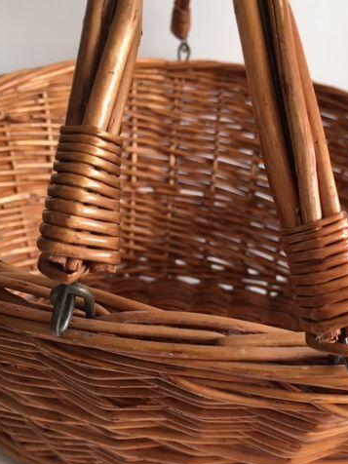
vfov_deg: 47.6
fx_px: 523
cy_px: 281
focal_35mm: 39
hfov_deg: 36.8
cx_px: 198
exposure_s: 1/30
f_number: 2.2
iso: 32
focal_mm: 4.15
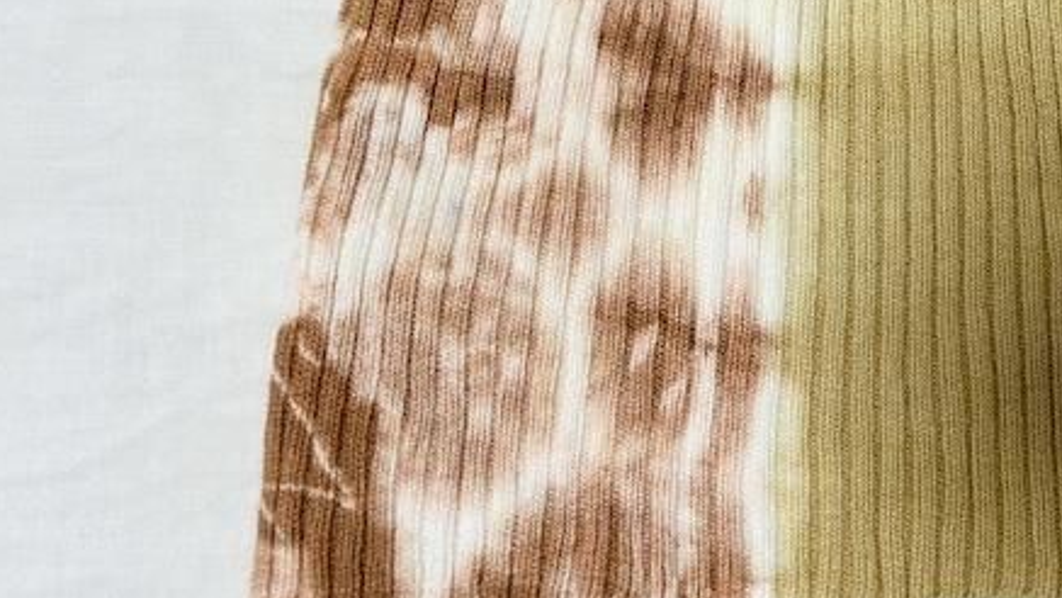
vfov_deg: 24.1
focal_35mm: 48
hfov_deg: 41.1
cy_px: 38
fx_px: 1352
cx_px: 848
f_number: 1.5
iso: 40
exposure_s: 1/178
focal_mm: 5.7
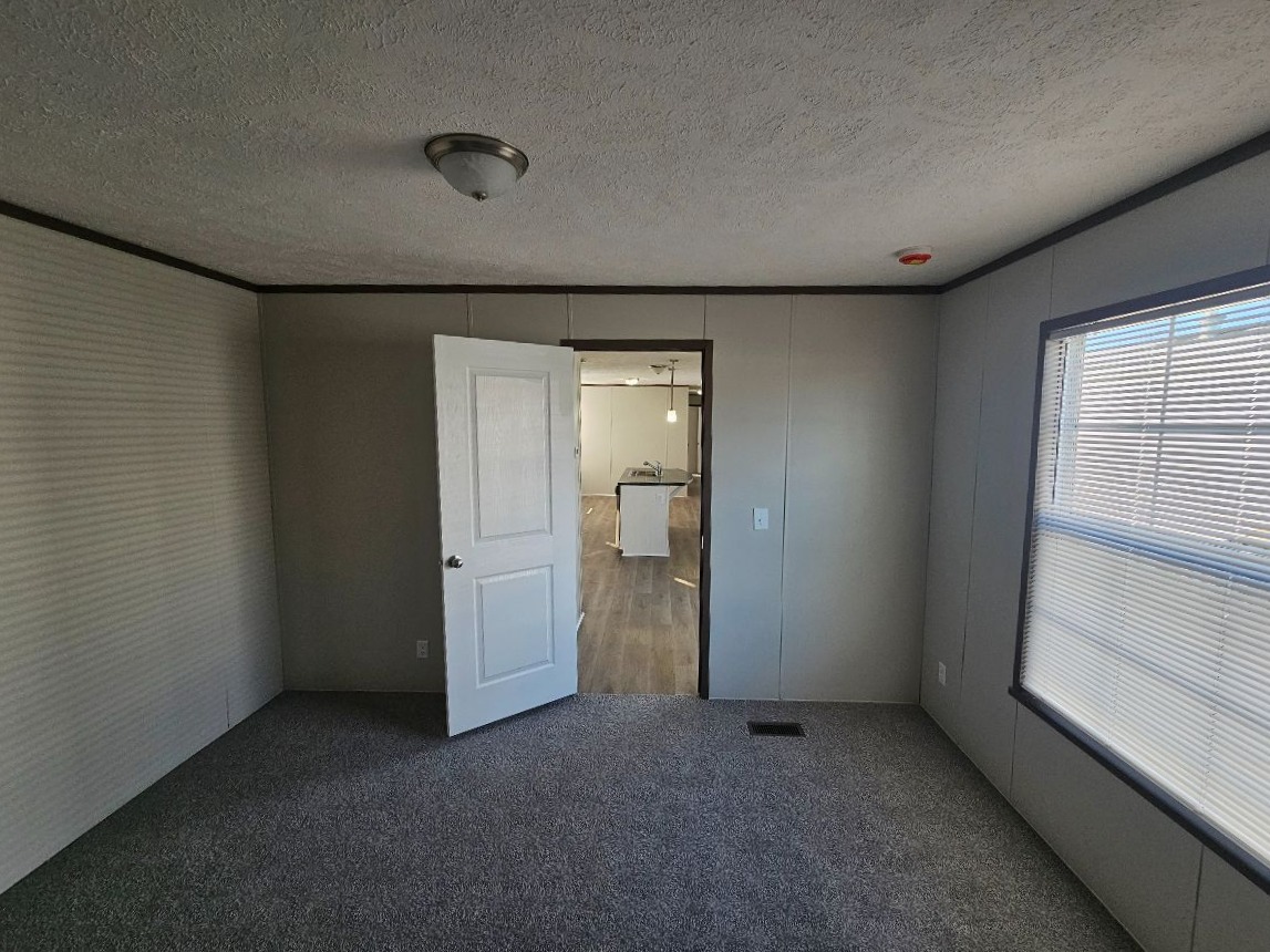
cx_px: 635
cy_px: 476
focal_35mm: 13
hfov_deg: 106.2
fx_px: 477
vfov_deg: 89.9
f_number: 2.2
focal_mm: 2.2
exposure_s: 1/120
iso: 80
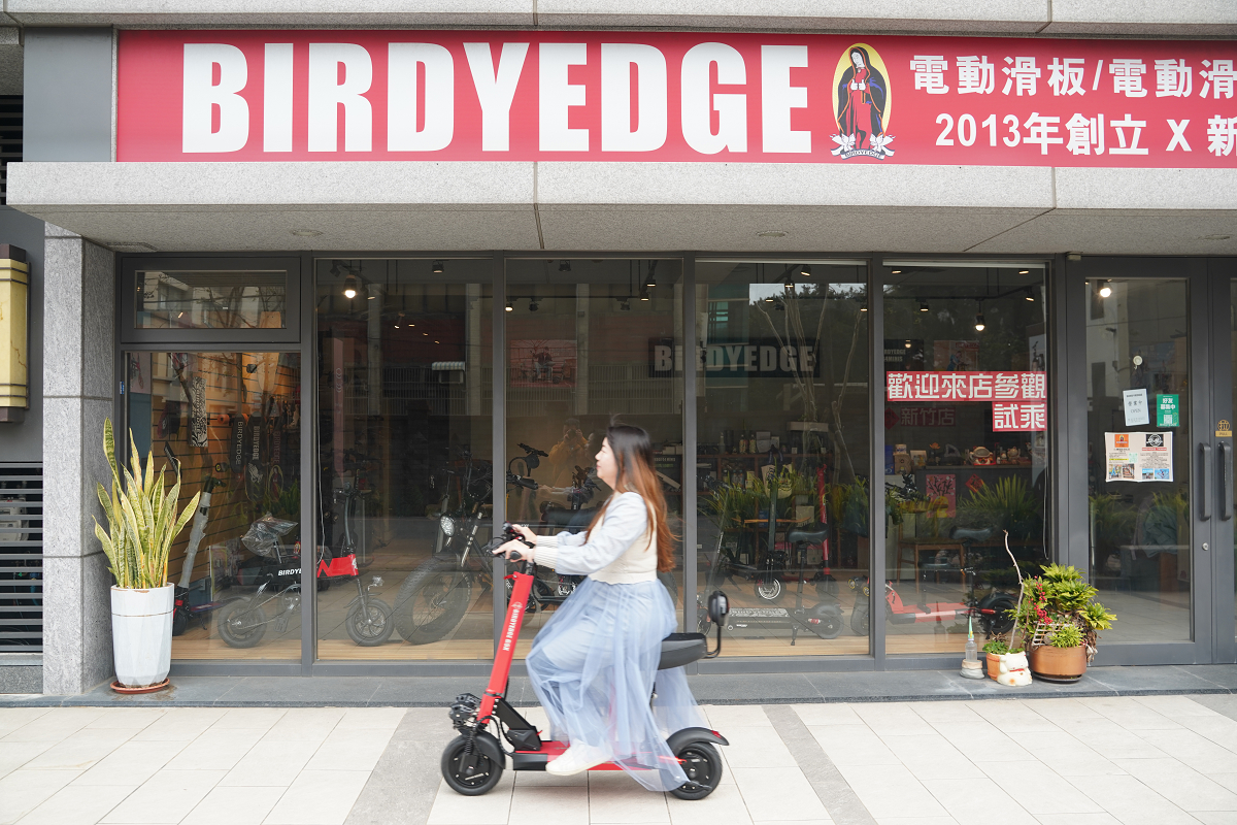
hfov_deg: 60.3
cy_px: 412
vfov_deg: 42.3
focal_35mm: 31
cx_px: 618
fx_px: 1065
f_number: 4
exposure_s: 1/160
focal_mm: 31
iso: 250
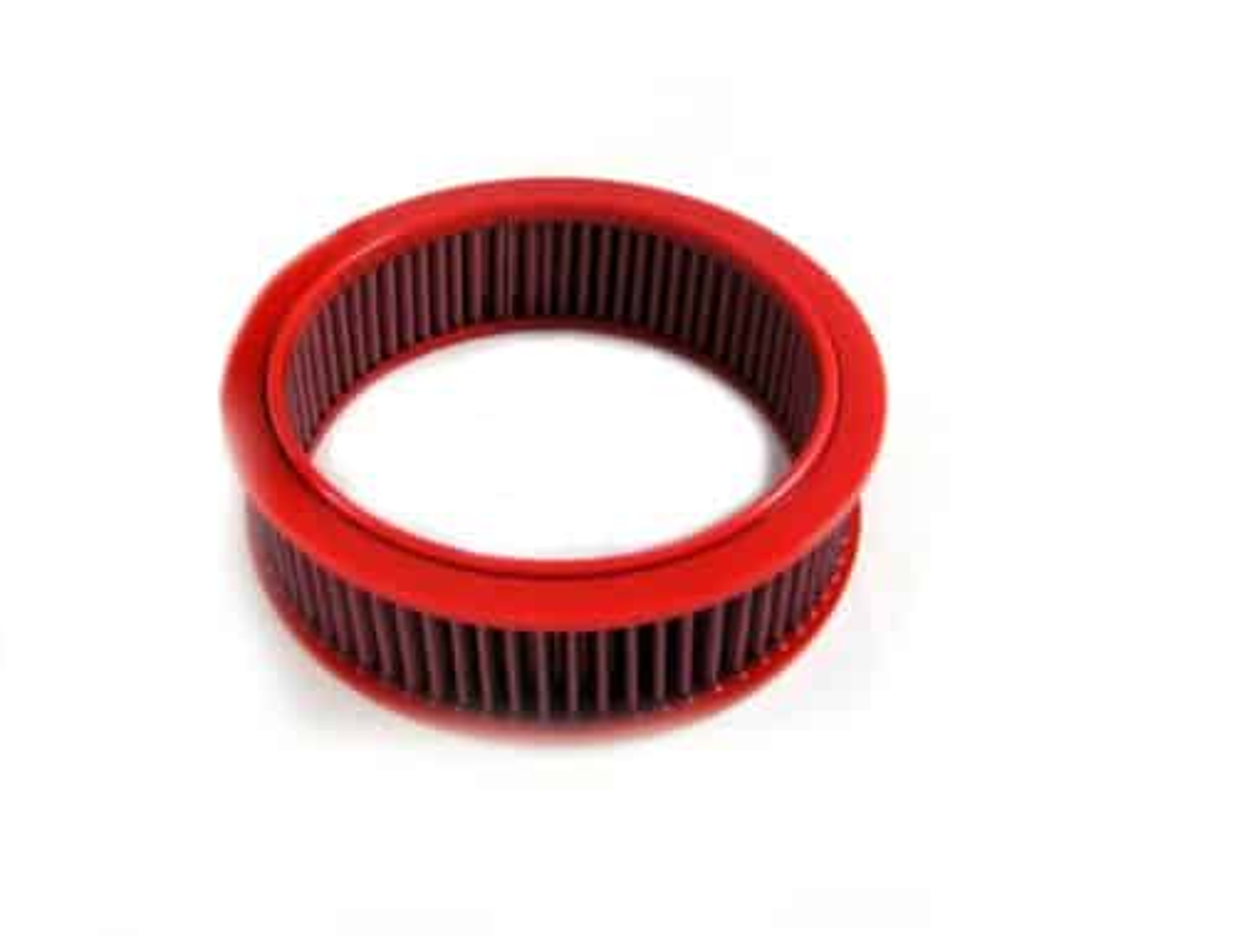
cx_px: 600
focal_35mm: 37
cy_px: 453
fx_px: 1333
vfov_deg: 38.7
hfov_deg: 50.1
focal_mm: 5.7
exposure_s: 1/59.8
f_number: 2.8
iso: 148
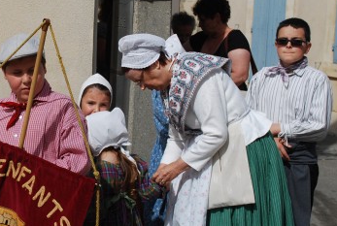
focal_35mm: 83
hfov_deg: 24.0
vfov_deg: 16.5
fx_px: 779
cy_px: 89
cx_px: 63
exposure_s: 1/320
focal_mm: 30
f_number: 9
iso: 100
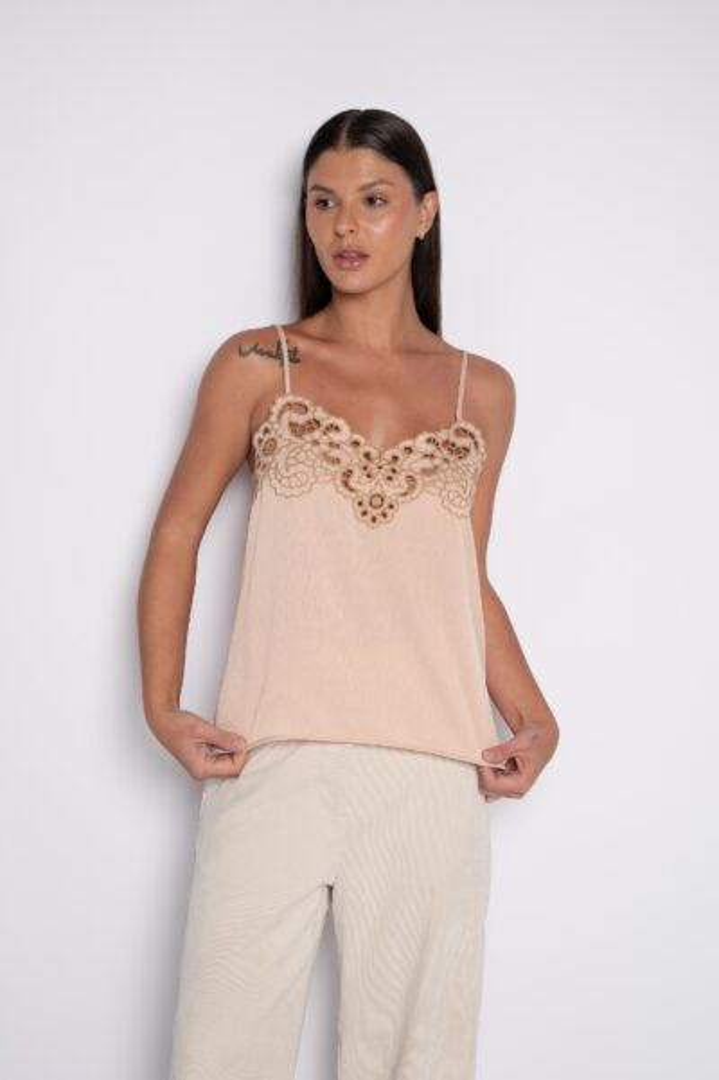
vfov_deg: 44.5
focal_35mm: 44
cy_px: 540
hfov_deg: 30.5
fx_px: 1320
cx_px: 360
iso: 200
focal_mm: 44
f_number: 5.6
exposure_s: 1/160
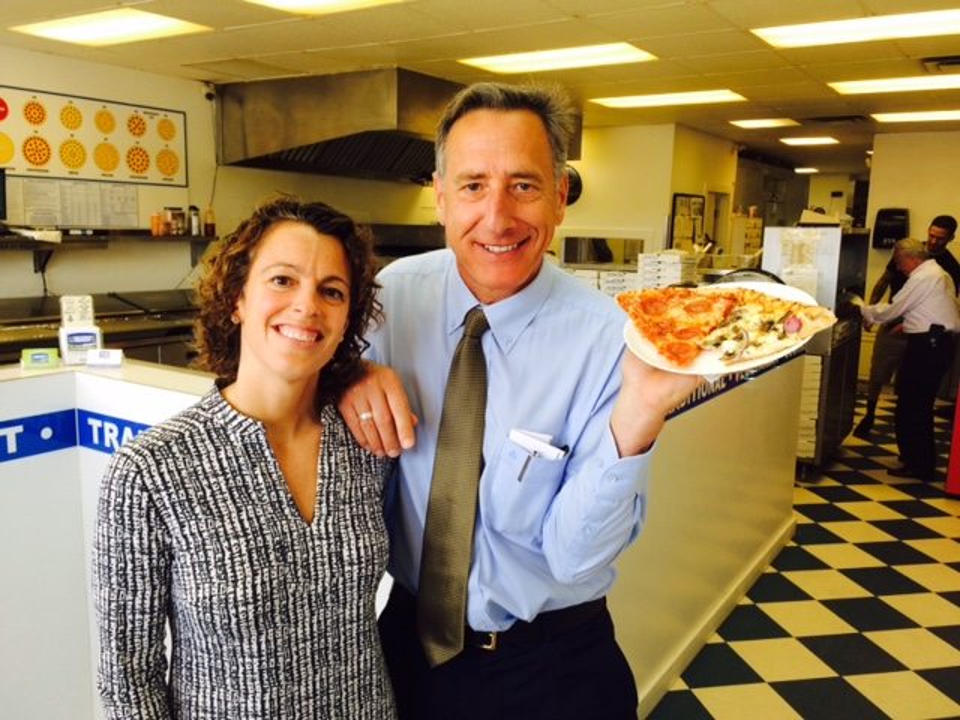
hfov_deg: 61.7
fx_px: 804
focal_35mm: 29
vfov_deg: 48.2
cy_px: 360
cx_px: 480
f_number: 2.2
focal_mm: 4.15
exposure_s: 1/60
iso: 32
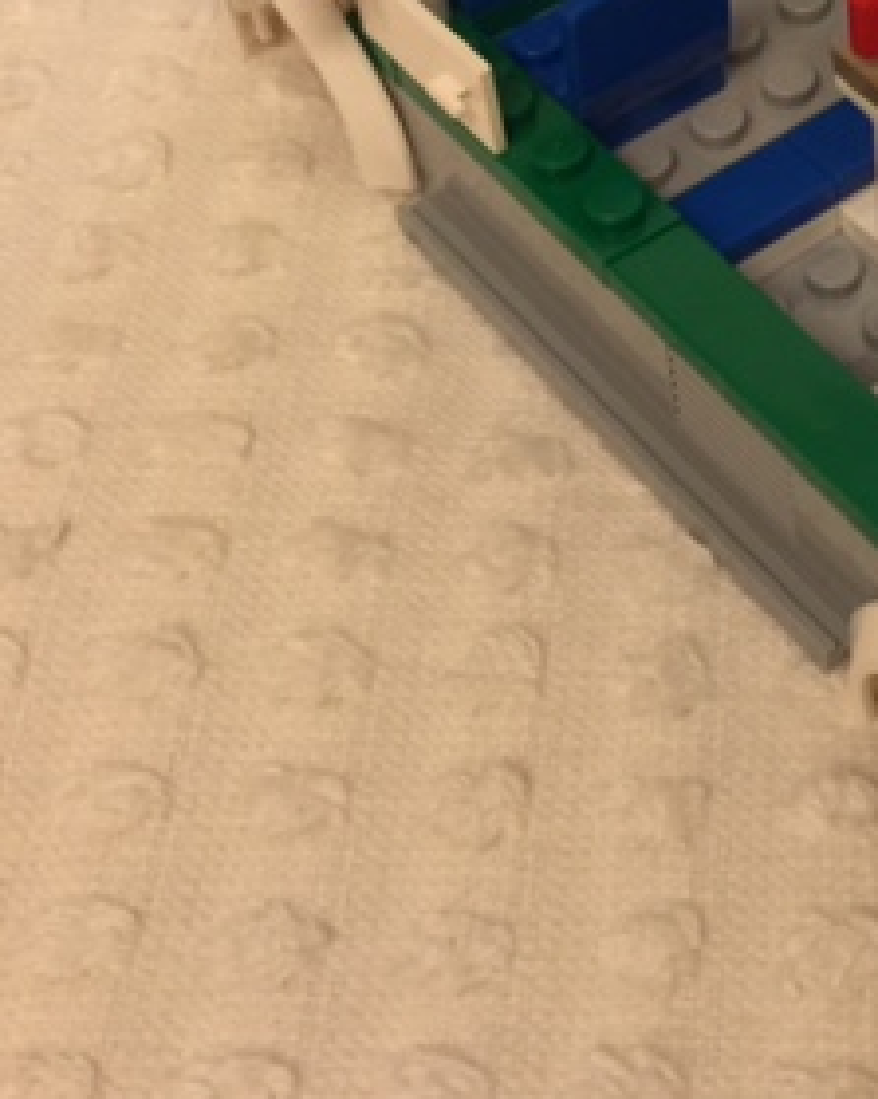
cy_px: 268
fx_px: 2112
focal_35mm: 65
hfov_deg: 22.2
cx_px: 969
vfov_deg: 28.7
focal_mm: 4.15
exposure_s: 1/10
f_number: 2.2
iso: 100
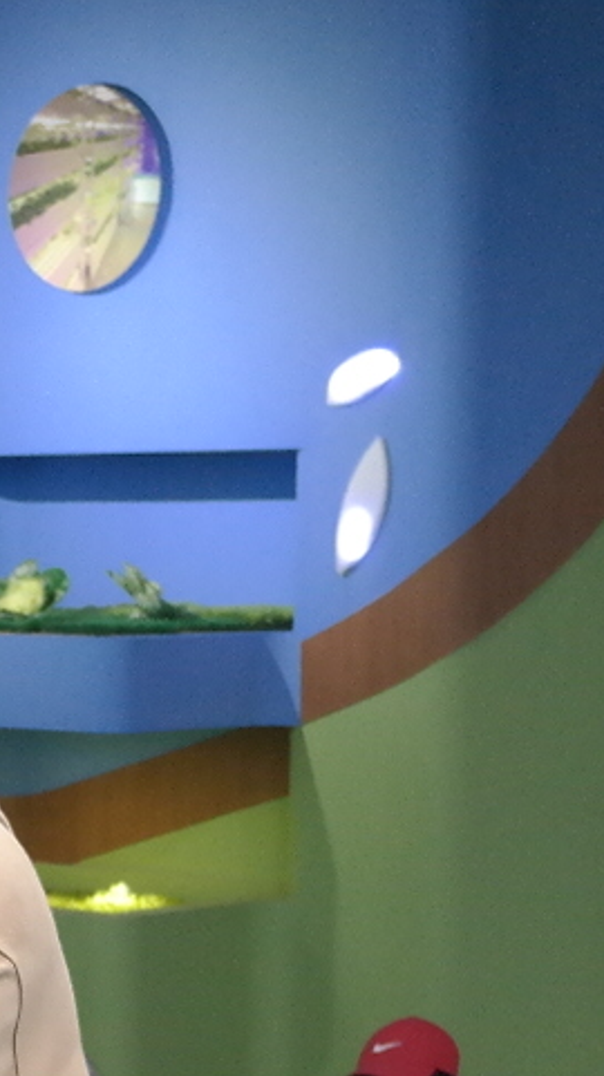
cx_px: -145
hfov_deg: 10.5
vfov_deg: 18.3
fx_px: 3222
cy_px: 1161
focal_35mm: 113
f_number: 3.5
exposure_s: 1/40
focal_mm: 20
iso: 1600
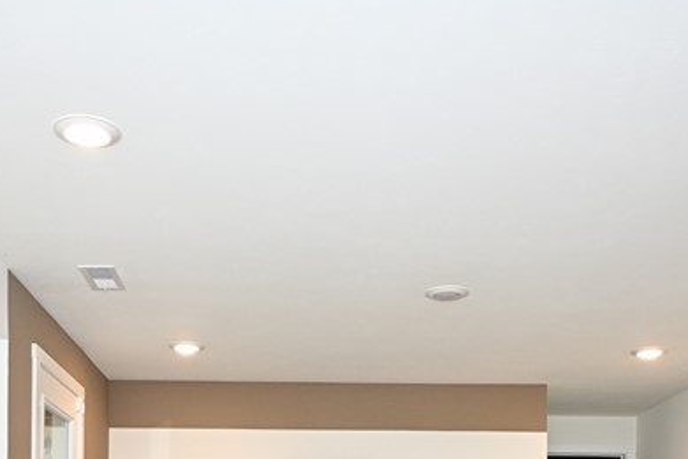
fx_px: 996
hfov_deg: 38.1
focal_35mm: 52
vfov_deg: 23.2
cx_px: 324
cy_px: 591
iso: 360
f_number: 4
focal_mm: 12.5
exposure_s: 1/60
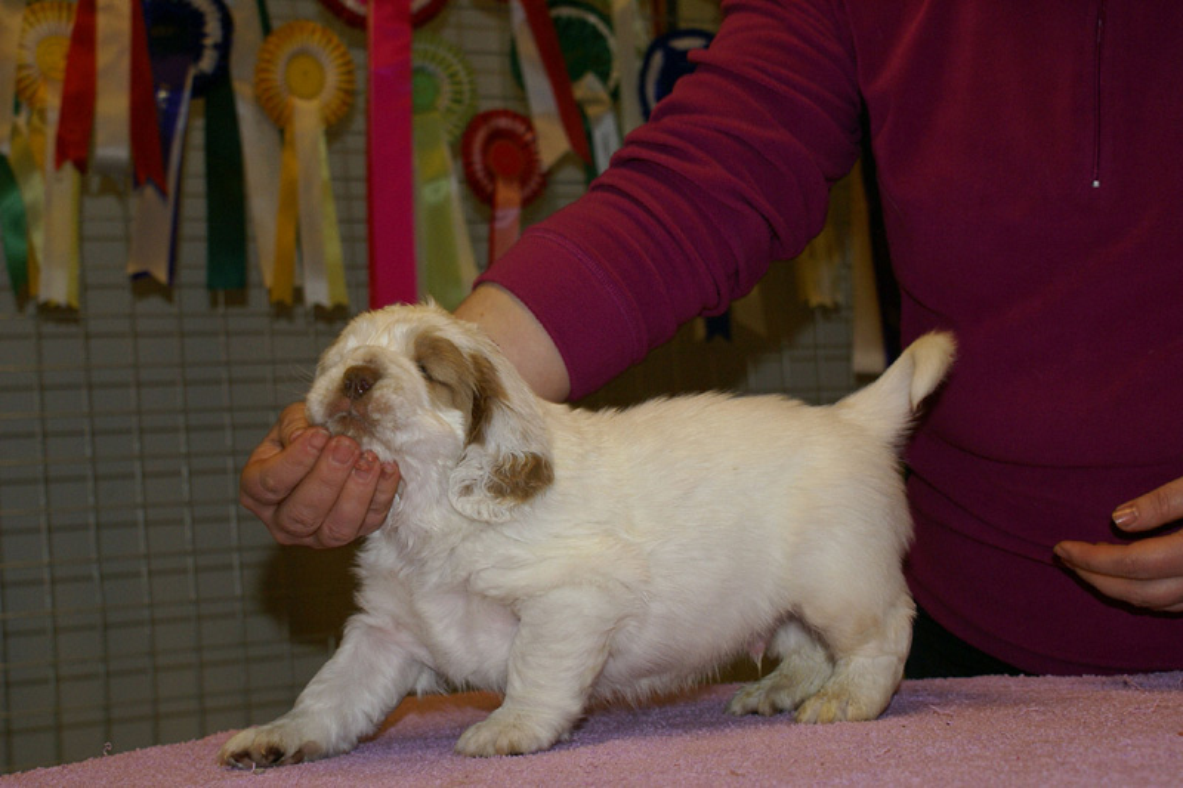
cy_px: 394
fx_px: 1725
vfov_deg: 25.7
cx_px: 592
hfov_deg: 37.9
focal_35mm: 52
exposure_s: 1/60
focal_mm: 35
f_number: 5.6
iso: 400
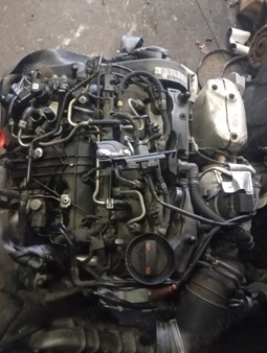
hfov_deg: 43.1
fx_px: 338
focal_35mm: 33
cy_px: 173
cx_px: 125
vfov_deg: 55.2
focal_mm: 4.27
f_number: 1.8
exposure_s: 1/16.7
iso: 7006
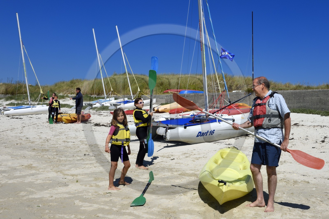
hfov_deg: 50.7
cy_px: 110
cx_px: 164
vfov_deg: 35.0
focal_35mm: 38
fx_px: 347
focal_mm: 38
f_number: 22
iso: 200
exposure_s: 1/160
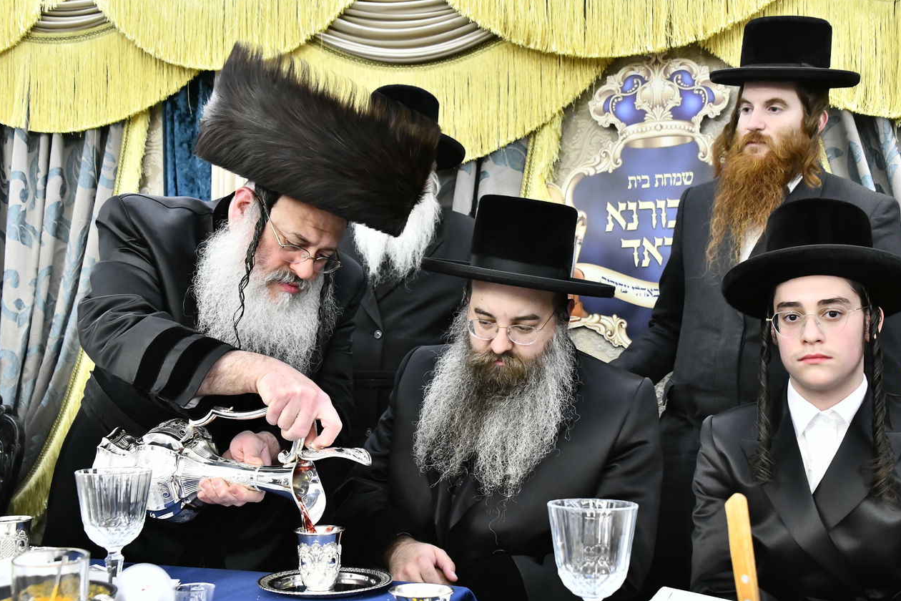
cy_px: 324
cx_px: 470
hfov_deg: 48.4
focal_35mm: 40
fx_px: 1001
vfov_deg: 33.4
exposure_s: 1/125
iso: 3200
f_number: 5.6
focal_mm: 36
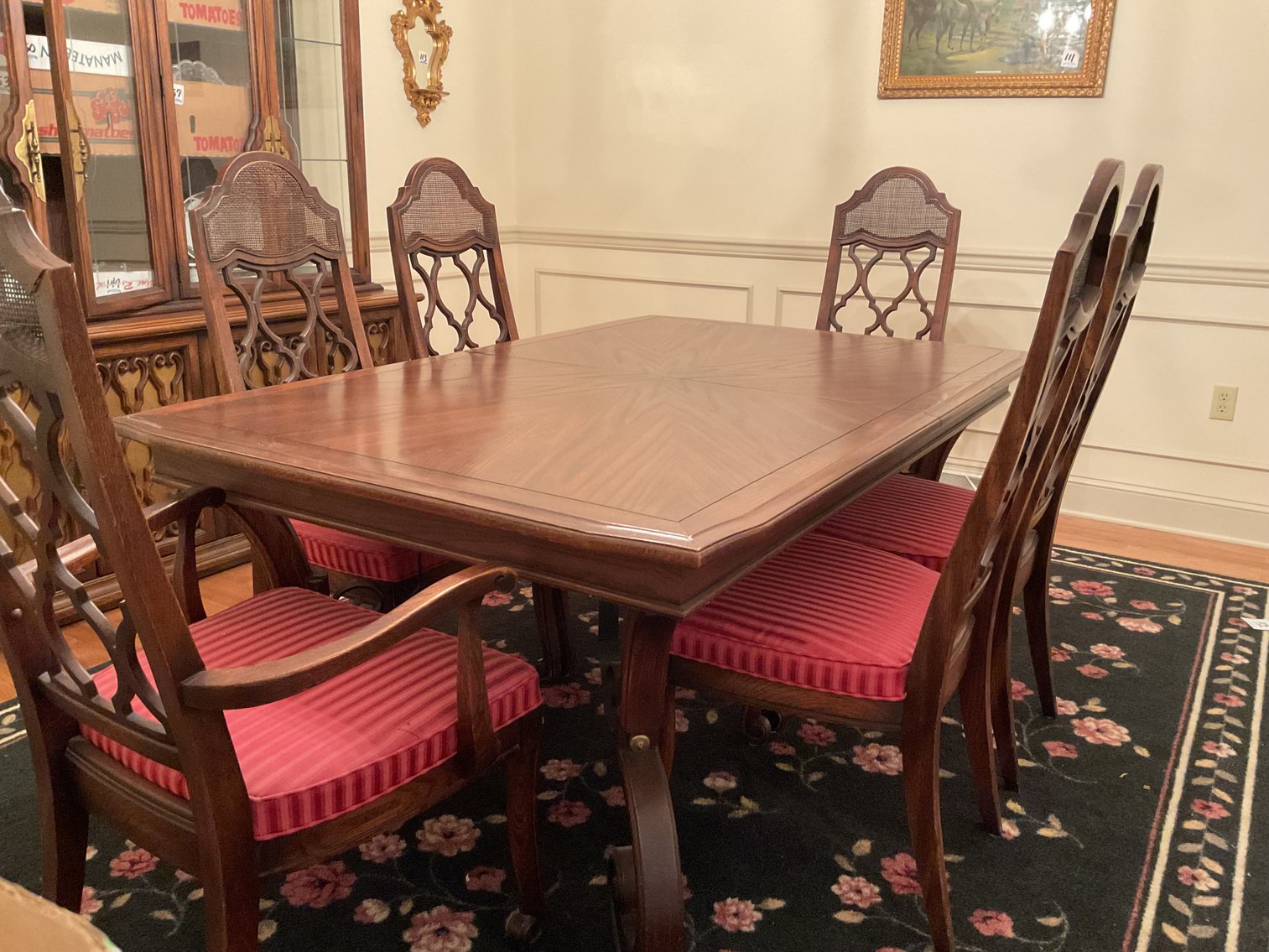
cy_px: 476
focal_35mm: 29
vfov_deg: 48.2
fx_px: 1063
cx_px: 634
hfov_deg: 61.7
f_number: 1.8
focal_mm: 3
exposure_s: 1/40
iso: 320
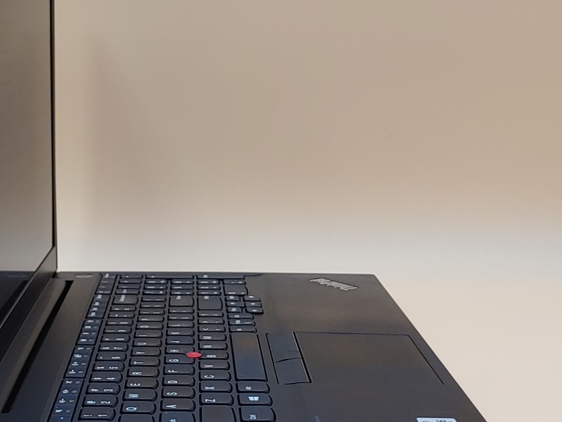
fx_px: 1104
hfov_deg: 28.4
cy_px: 194
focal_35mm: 68
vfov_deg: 21.6
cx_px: 203
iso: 50
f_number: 1.8
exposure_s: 1/75
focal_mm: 4.36
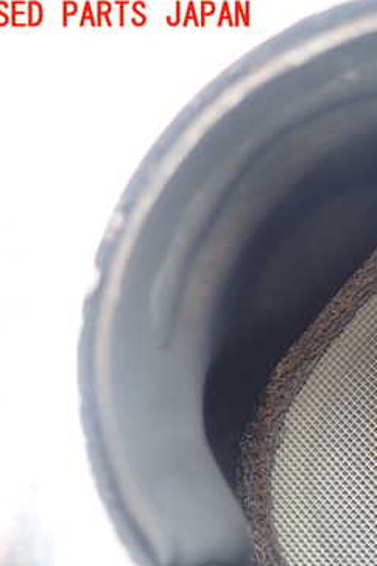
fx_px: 675
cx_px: 435
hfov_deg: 27.9
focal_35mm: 43
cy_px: 348
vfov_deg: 45.1
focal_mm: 4.5
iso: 200
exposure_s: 1/50
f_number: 2
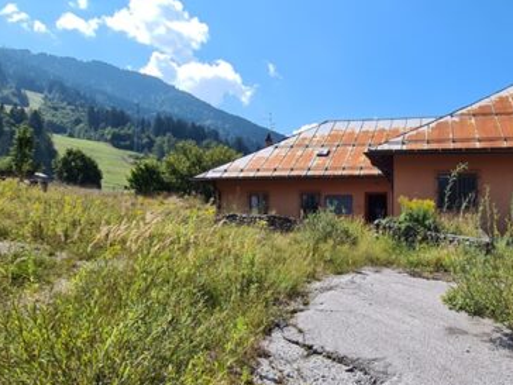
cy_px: 224
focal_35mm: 25
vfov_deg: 54.6
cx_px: 397
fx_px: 370
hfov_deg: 64.3
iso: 50
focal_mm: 2.2
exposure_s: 1/1580
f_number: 2.2
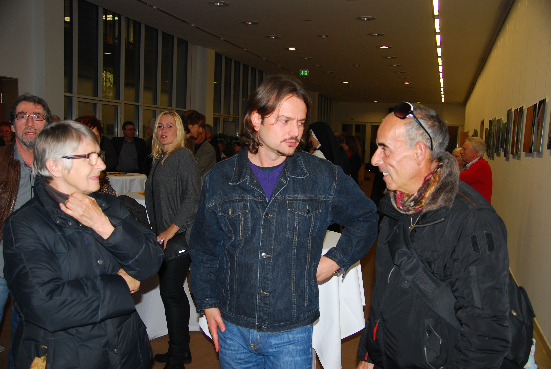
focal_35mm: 34
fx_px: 529
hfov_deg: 55.0
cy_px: 184
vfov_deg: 38.5
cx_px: 276
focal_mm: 23
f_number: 3.8
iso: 200
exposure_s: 1/60
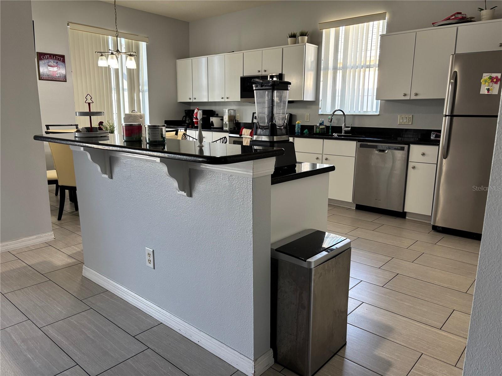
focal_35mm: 26
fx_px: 377
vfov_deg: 53.1
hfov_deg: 67.3
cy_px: 188
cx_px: 251
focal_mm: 5.96
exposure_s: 1/120
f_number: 1.6
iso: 125
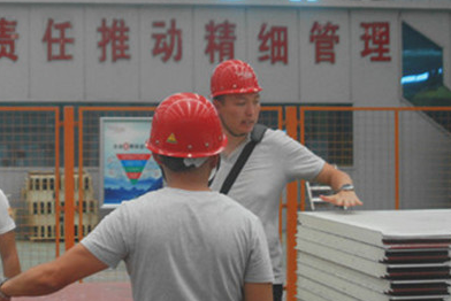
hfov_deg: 26.3
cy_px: 134
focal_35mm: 75
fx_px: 940
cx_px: 68
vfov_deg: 18.2
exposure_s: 1/320
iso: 800
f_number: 3.5
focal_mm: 28
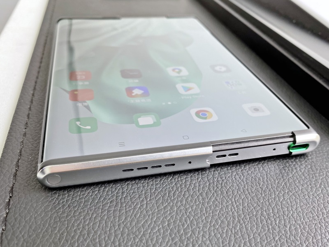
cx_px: 164
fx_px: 247
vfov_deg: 53.1
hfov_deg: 67.3
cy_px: 124
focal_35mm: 26
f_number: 1.8
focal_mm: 4.25
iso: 64
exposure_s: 1/122
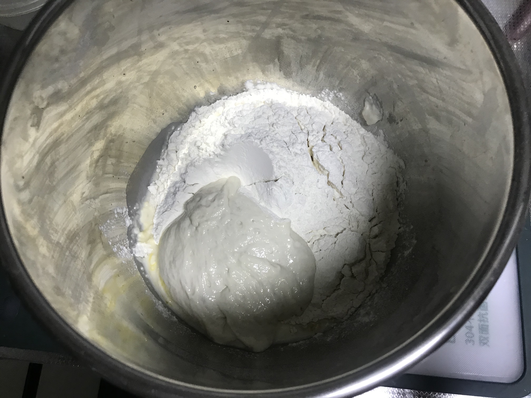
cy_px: 199
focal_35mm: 28
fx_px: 430
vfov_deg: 49.7
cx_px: 266
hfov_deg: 63.4
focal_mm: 3.99
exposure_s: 1/25
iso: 40
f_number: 1.8
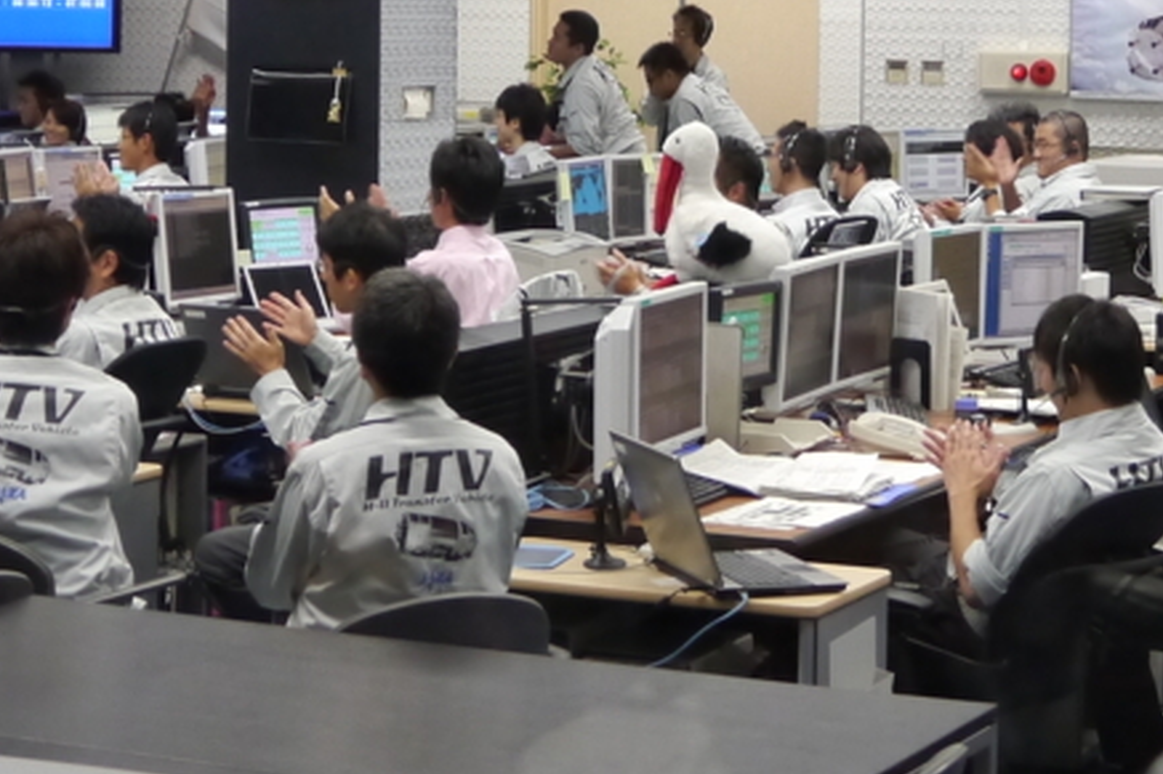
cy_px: 61
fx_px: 3100
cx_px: 695
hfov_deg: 21.2
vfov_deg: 14.1
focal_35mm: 96
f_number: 3.5
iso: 800
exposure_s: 1/60
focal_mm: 14
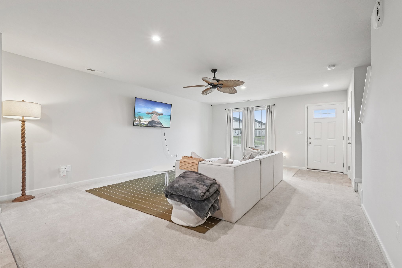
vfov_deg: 73.7
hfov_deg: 96.7
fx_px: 179
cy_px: 134
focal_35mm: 16
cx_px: 201
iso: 1250
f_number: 8
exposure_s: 1/30
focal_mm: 16
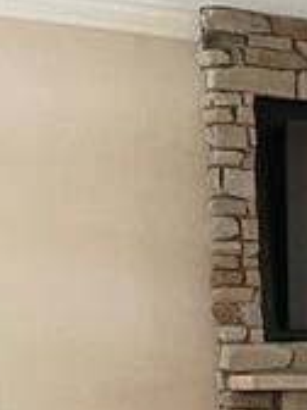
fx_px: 1407
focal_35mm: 119
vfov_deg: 15.6
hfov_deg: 11.0
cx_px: 660
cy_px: 556
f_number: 1.6
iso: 320
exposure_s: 1/60
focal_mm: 5.1
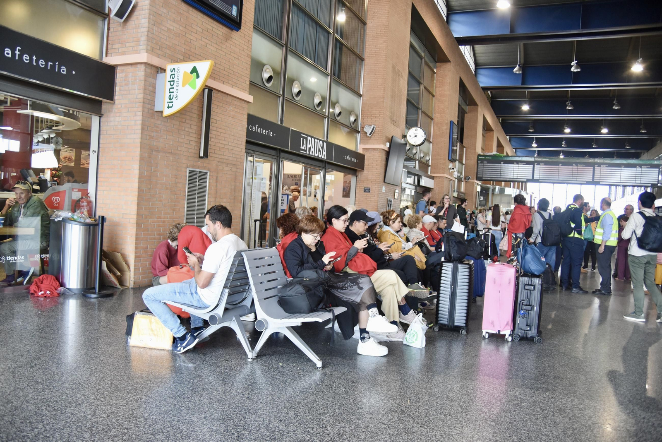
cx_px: 331
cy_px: 221
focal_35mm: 29
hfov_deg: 63.6
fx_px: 533
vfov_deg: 45.0
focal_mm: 29
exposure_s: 1/125
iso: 2500
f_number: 6.3
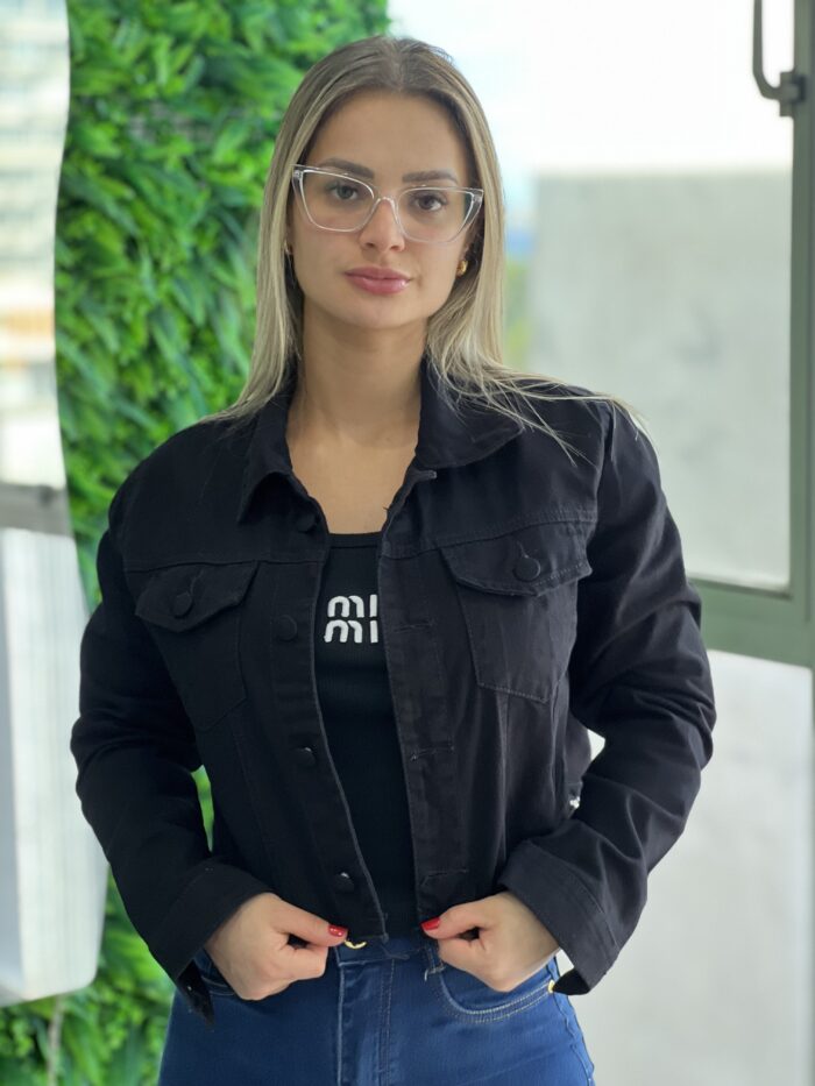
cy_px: 543
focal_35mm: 77
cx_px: 408
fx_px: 2417
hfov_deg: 19.1
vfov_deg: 25.3
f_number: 2.8
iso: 200
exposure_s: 1/120
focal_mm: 9
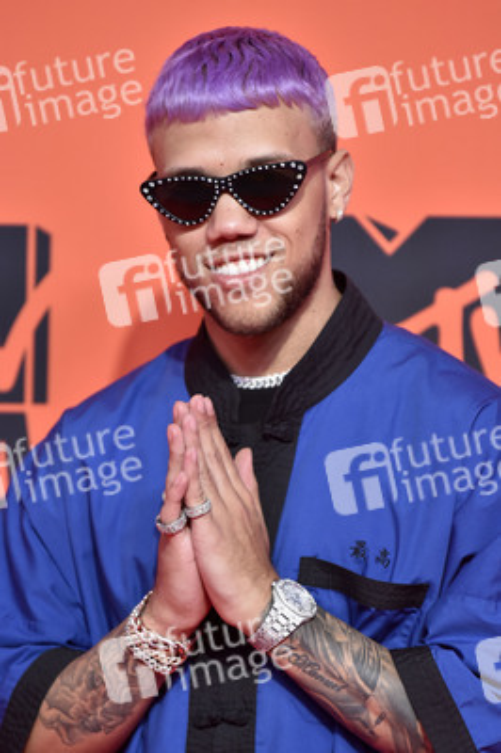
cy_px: 376
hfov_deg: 6.9
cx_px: 250
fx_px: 4182
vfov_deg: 10.3
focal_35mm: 200
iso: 2000
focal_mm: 200
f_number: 3.5
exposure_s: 1/250
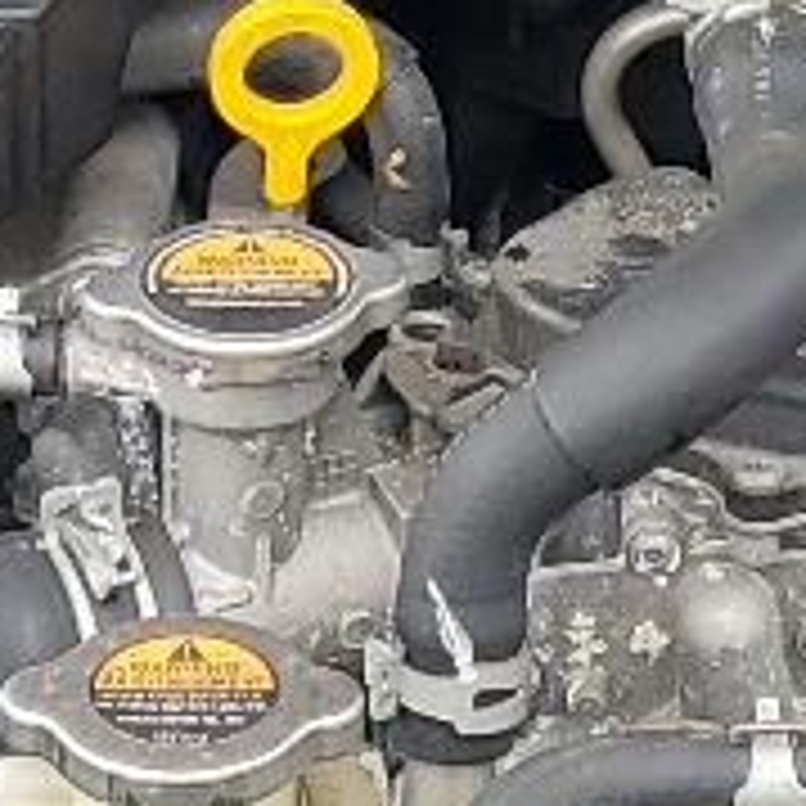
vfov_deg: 8.2
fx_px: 5400
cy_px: -689
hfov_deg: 8.5
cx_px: 401
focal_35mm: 205
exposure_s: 1/303
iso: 50
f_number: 1.5
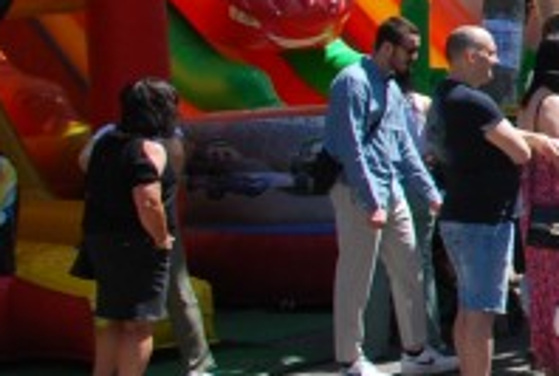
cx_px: 1052
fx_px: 1899
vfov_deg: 11.2
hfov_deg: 14.4
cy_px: 8
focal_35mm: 122
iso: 400
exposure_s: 1/400
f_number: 10
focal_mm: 18
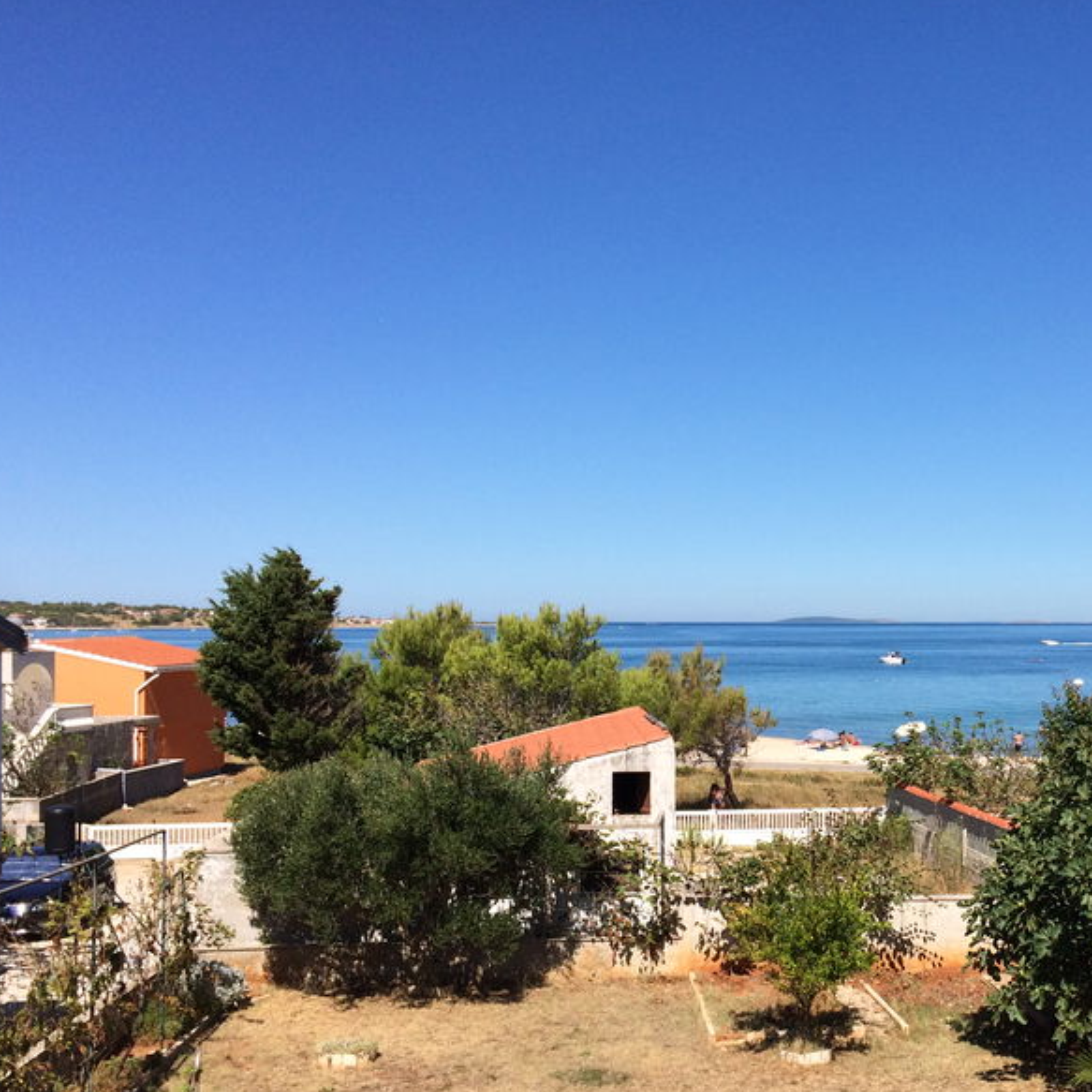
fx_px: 1606
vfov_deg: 37.4
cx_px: 811
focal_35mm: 45
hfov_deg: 36.7
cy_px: 652
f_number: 2.2
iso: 32
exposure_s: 1/2933
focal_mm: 4.15
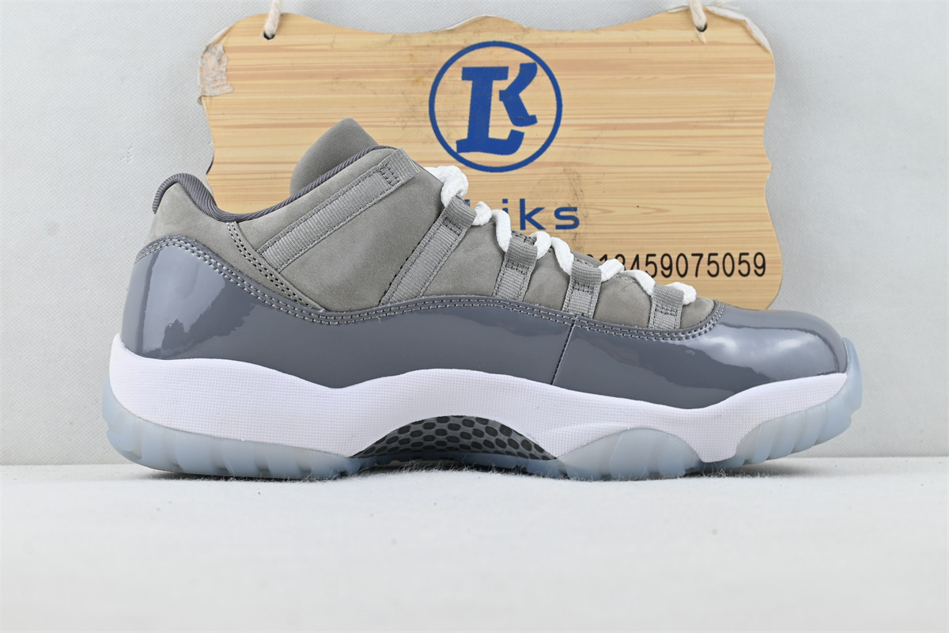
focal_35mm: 46
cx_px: 474
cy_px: 316
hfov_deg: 43.0
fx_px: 1206
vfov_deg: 29.4
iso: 100
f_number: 7.1
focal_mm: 30.5
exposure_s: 1/30
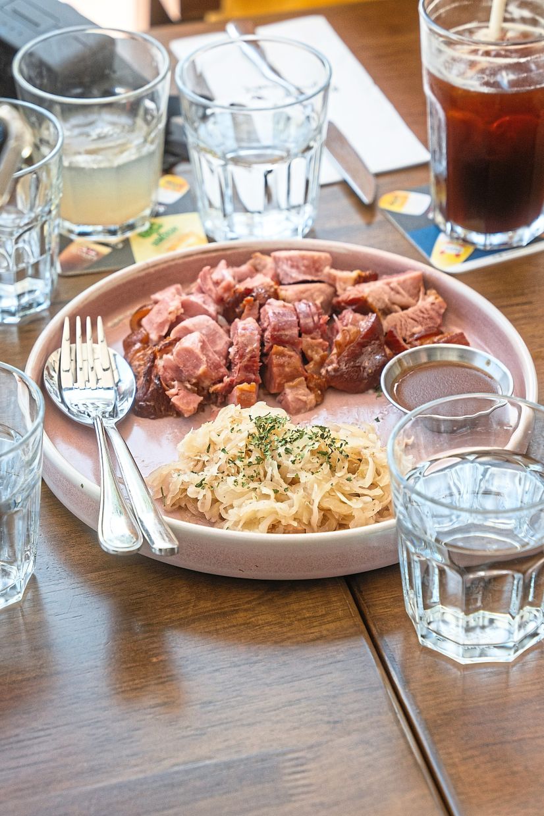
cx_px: 272
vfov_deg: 19.5
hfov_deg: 13.0
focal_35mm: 105
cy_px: 408
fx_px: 2381
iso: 640
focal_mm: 70
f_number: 5
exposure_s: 1/320
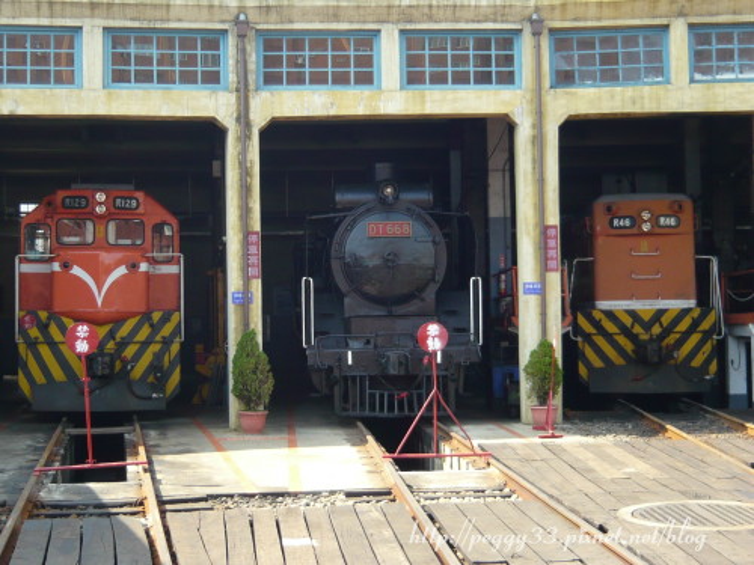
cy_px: 282
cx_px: 377
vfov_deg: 27.5
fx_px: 1154
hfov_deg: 36.2
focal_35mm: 53
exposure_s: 1/250
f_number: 3.1
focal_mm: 5.5
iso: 100
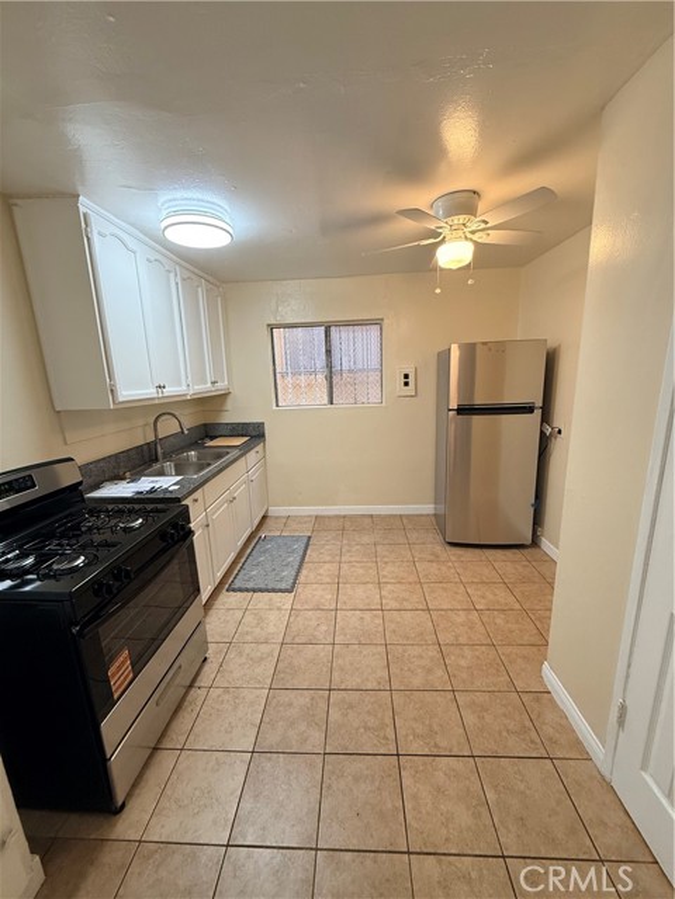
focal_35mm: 14
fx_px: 364
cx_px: 338
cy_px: 450
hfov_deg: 85.7
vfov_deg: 102.1
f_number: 2.2
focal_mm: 2.22
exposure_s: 1/120
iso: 250
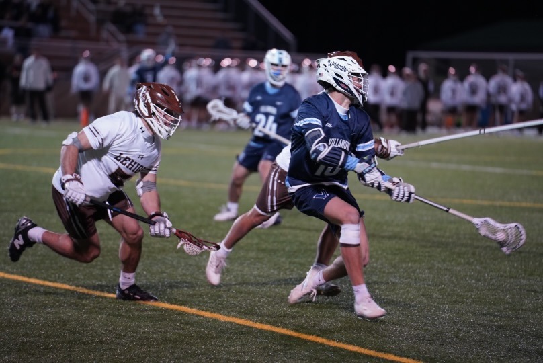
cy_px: 182
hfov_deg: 12.0
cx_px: 272
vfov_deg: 8.0
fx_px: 2581
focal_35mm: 171
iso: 2000
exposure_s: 1/320
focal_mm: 171
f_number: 2.8
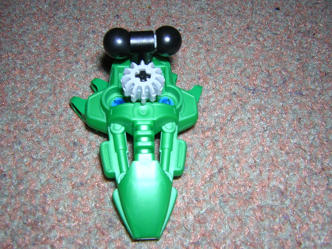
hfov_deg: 51.4
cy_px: 124
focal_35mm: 36
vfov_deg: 39.7
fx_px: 345
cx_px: 166
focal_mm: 4.7
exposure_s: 1/60.1
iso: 100
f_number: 5.2
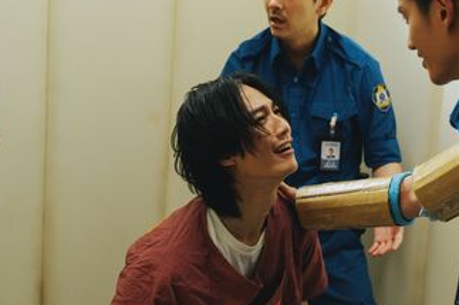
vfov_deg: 23.7
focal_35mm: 57
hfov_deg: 35.1
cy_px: 170
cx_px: 246
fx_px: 726
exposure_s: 1/200
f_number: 2.8
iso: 1600
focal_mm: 46
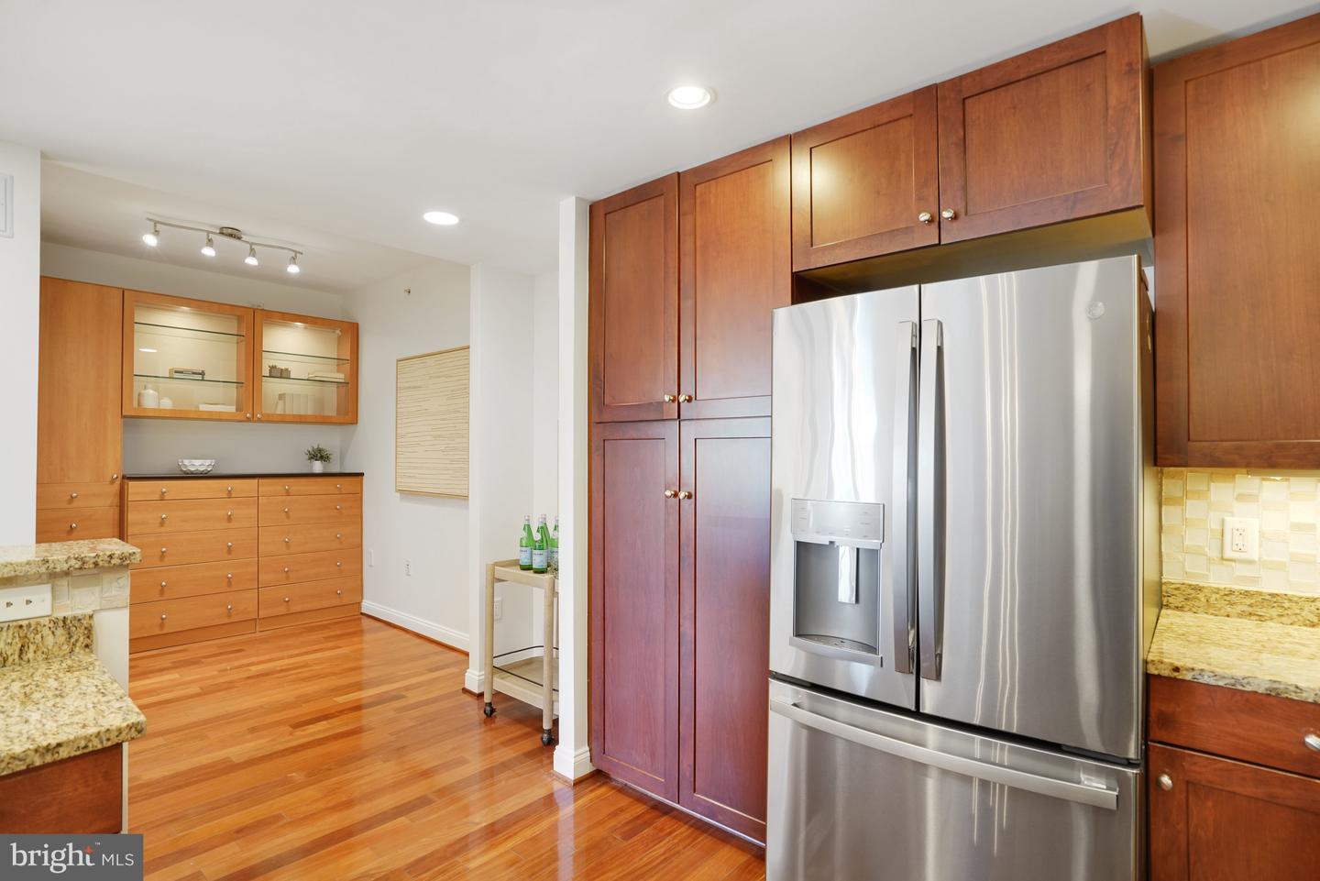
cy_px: 440
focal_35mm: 17
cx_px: 660
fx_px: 623
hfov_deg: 93.3
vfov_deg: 70.5
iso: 1250
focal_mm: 17
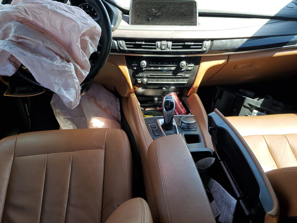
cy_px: 108
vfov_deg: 45.4
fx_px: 266
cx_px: 157
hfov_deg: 58.3
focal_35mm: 31
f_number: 1.5
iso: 50
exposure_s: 1/213
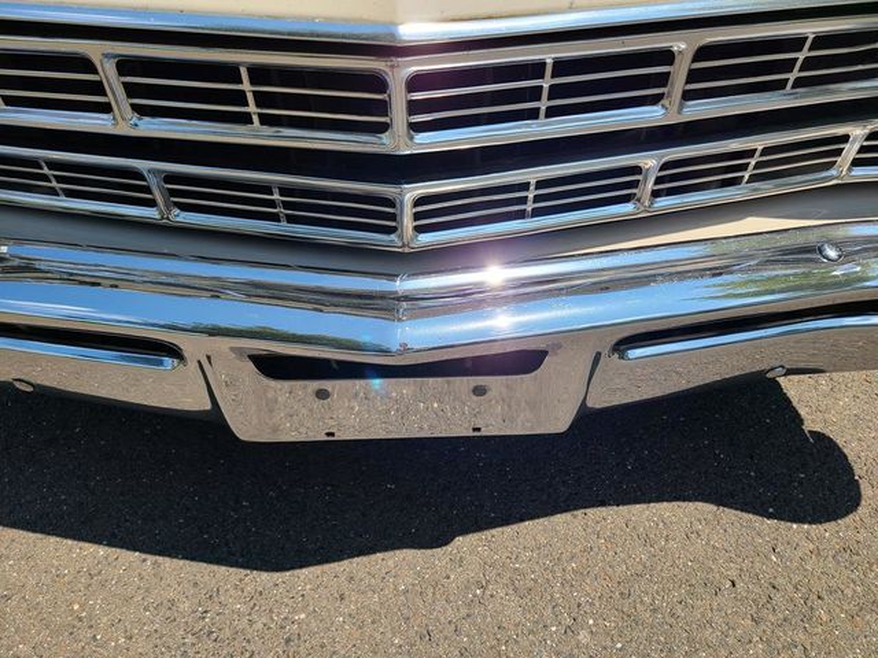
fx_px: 659
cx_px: 439
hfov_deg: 67.3
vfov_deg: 53.1
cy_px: 329
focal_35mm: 26
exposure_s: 1/2093
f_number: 1.8
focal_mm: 5.4
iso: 40
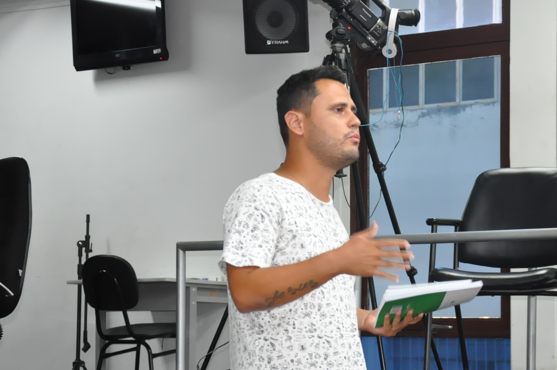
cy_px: 253
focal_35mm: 102
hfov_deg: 20.0
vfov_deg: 13.4
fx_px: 1573
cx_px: 354
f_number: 5
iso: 2000
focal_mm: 45
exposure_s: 1/60
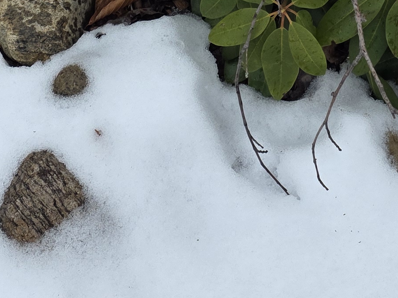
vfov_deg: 12.4
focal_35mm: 102
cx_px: 327
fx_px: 1172
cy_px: -336
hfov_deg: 19.0
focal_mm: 6.3
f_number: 1.7
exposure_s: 1/1636
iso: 80
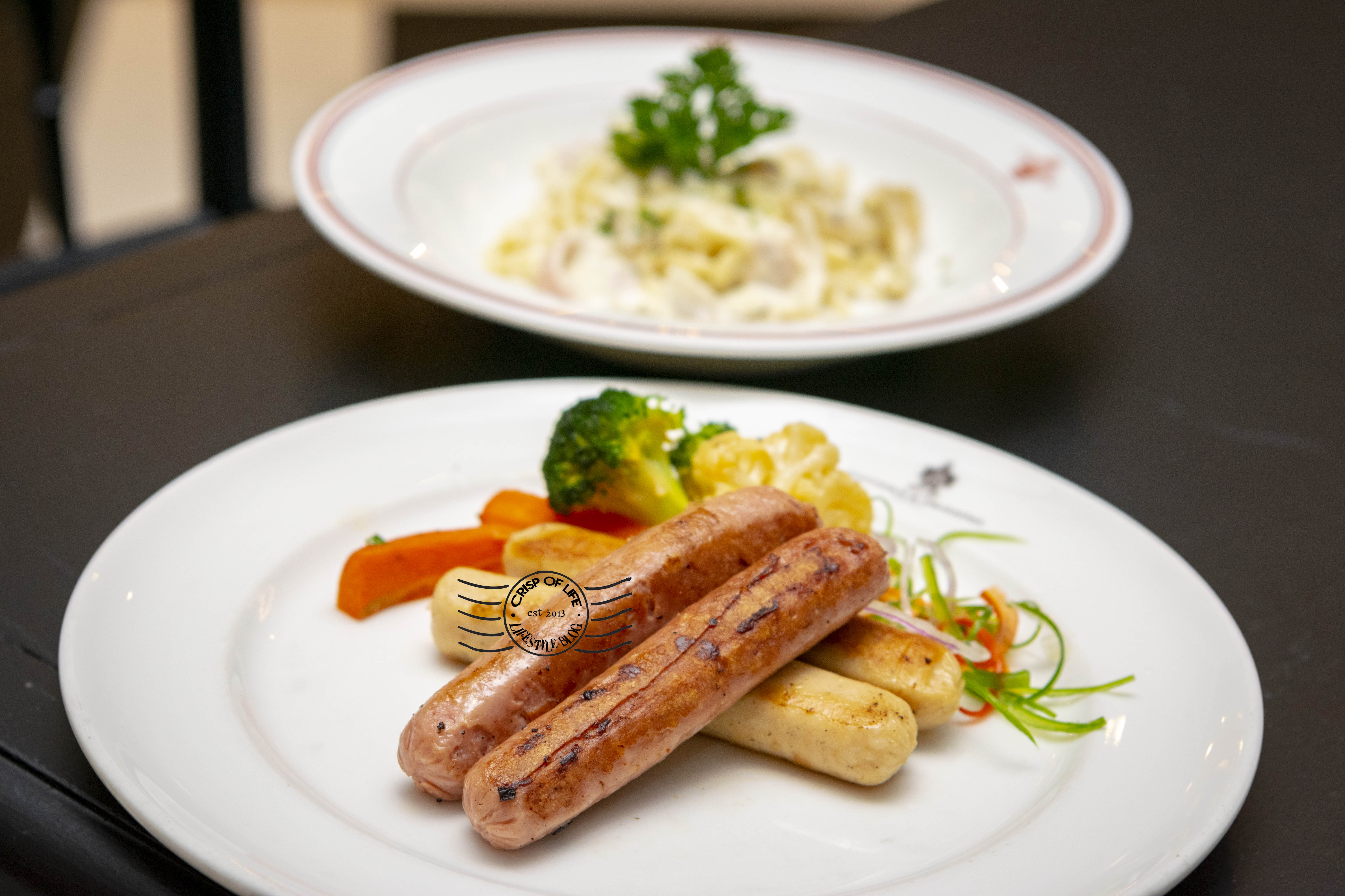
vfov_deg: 16.3
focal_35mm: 84
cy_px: 448
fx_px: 3138
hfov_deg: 24.2
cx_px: 672
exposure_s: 1/60
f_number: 5
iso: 400
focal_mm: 56
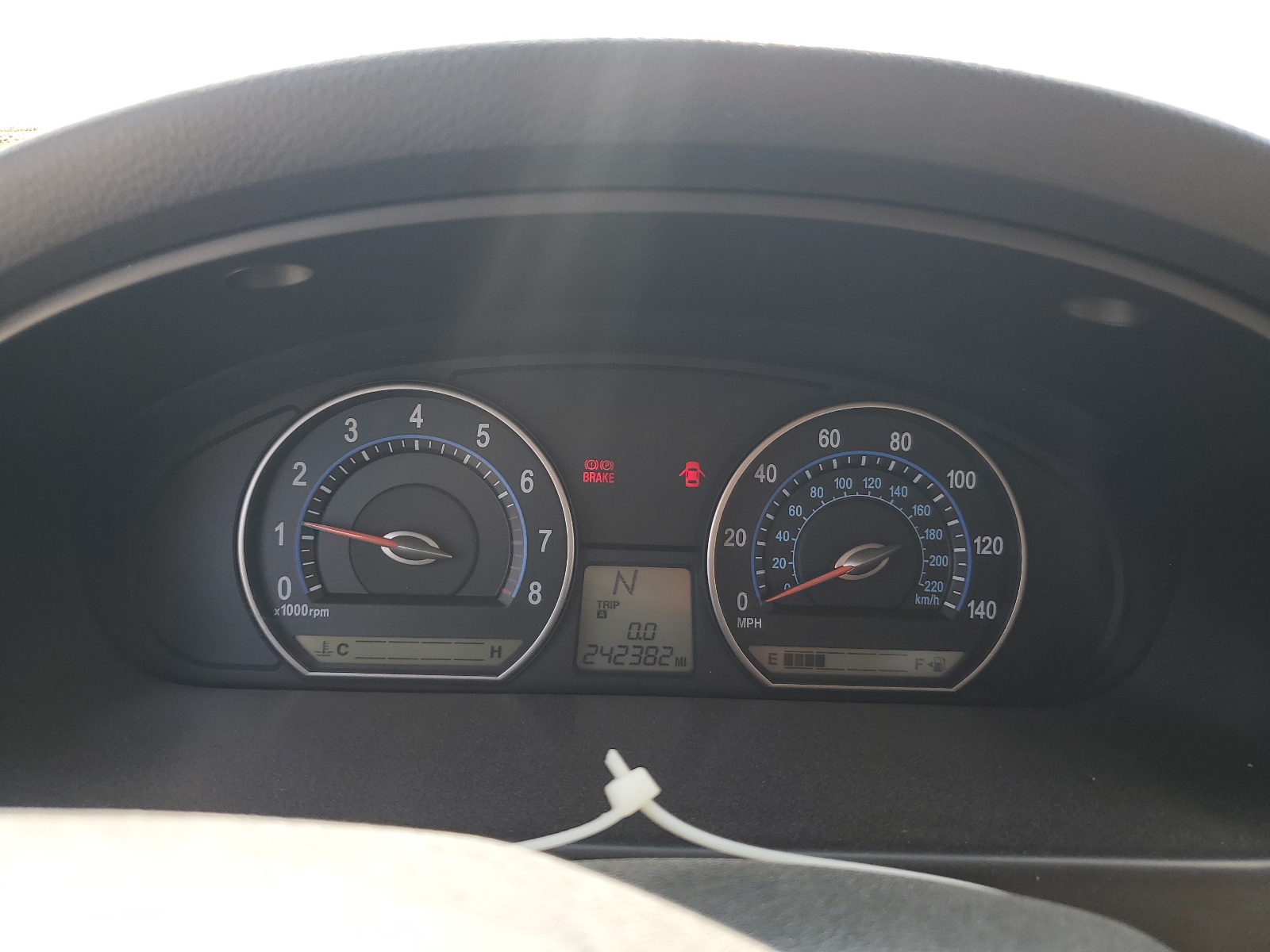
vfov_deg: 53.1
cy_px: 476
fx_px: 954
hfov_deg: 67.3
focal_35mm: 26
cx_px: 635
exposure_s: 1/270
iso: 50
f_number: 1.5
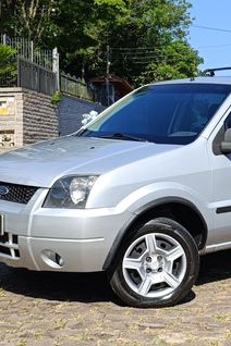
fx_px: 385
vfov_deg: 48.4
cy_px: 160
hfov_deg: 32.2
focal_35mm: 40
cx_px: 194
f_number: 1.5
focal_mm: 4.94
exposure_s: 1/1145
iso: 59
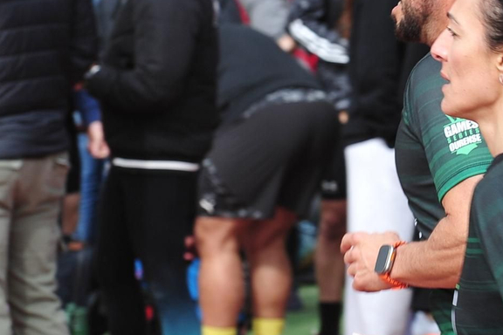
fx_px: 4499
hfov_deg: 6.4
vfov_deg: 4.3
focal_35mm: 322
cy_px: 47
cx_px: 404
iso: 320
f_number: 7.1
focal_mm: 116
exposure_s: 1/400
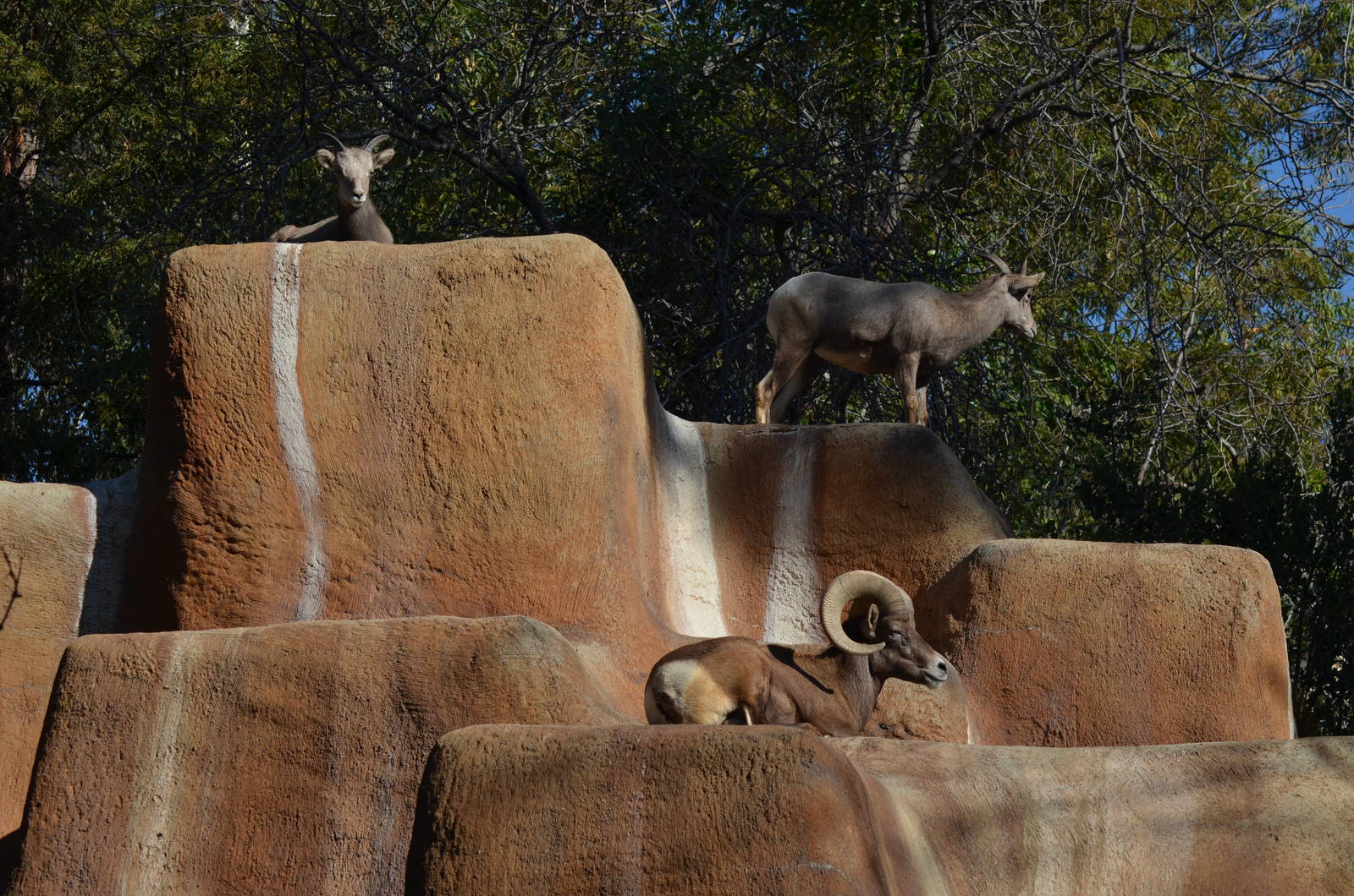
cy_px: 448
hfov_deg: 19.5
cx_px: 677
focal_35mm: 105
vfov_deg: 13.0
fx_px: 3941
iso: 200
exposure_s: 1/800
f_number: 7.1
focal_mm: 70
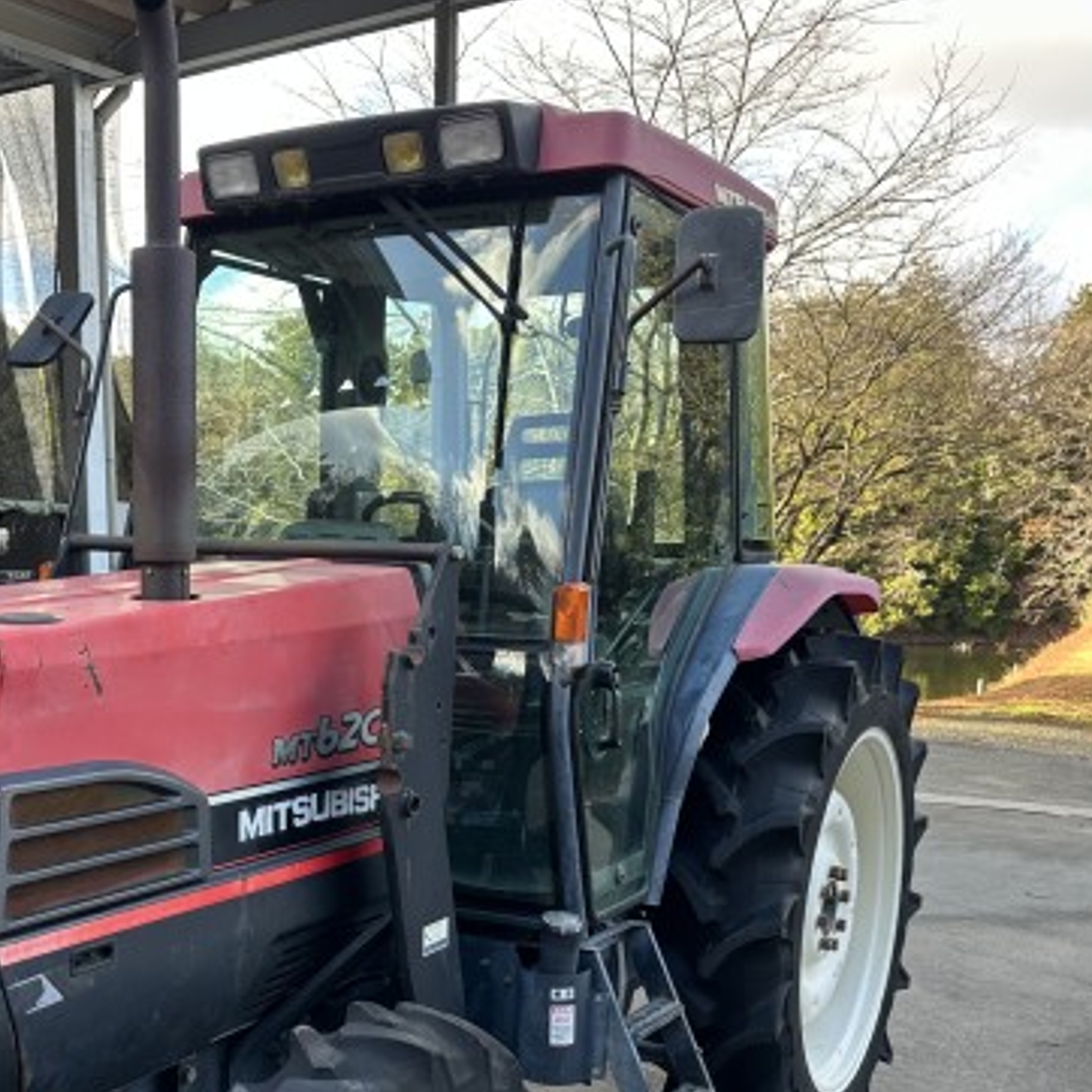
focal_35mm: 41
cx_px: 353
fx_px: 1463
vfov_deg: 40.1
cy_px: 780
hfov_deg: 40.4
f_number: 1.78
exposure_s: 1/246
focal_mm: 6.86
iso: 80
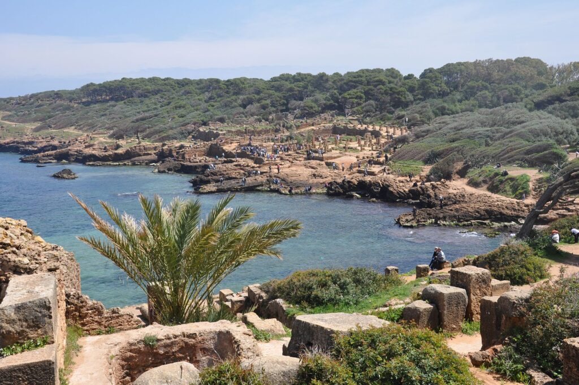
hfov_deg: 51.3
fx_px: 602
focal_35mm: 38
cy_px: 192
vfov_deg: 35.4
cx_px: 290
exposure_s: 1/320
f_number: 9
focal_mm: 25
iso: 200
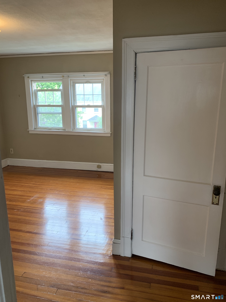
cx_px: 113
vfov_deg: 67.3
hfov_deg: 53.1
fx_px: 226
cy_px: 151
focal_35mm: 26
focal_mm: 4.25
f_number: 1.8
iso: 80
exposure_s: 1/60
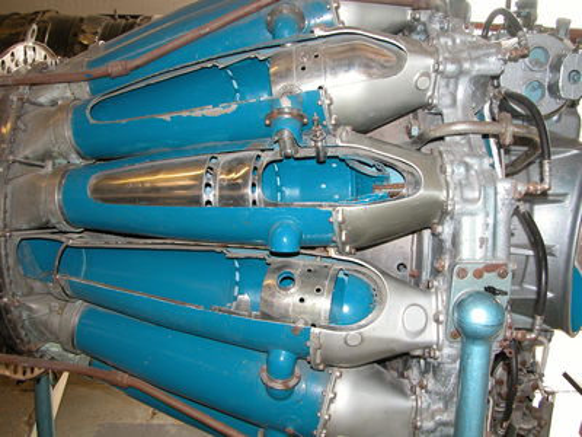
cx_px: 291
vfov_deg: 40.7
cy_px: 218
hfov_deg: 52.6
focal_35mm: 35
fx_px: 588
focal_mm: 8.9
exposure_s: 1/60
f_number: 2.8
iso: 100
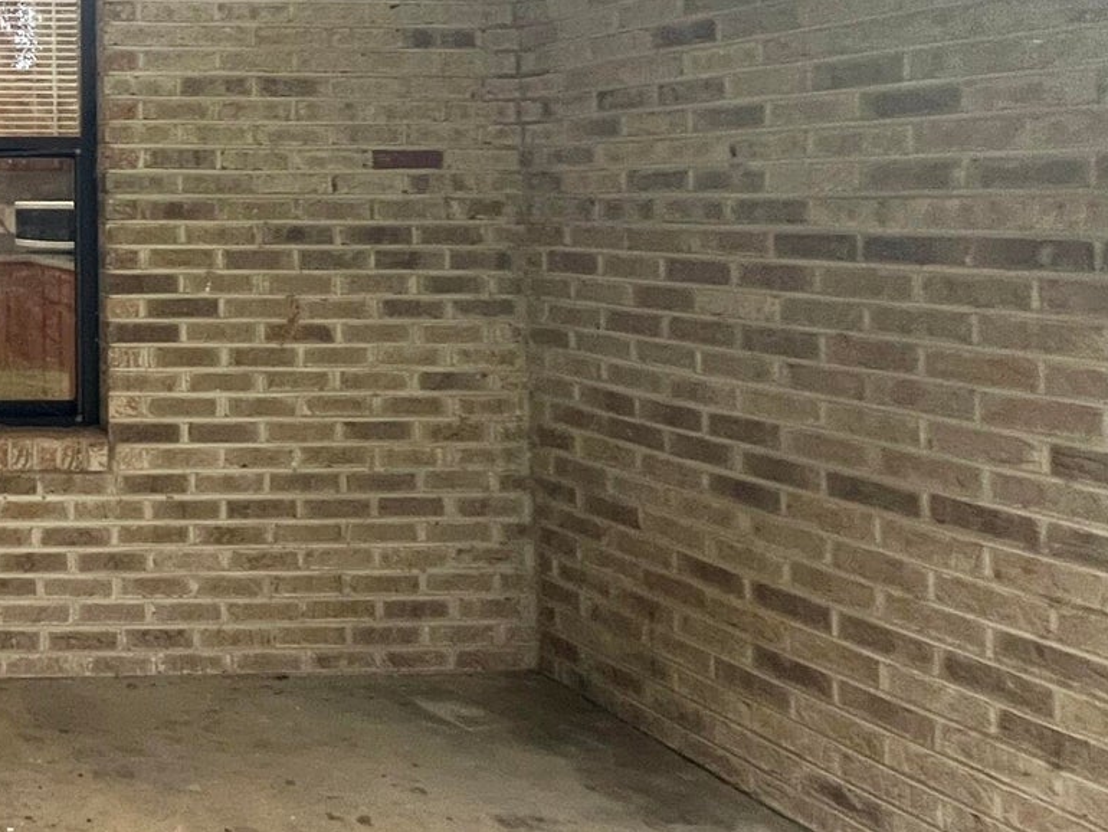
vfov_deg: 37.8
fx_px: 1153
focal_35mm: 36
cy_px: 135
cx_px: -209
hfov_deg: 38.5
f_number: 1.8
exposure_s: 1/77
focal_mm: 1.57
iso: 250
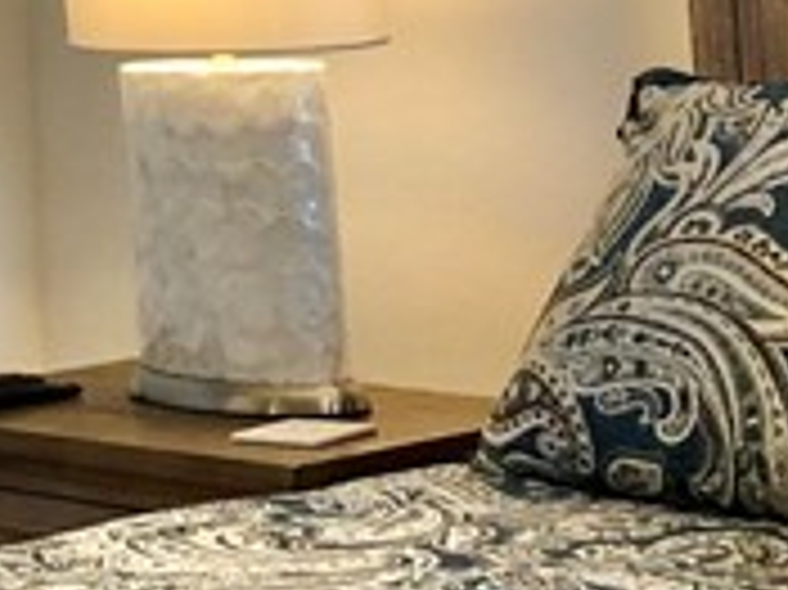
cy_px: -450
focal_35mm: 164
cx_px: 99
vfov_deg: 8.7
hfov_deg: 12.0
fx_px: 3731
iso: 32
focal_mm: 3.99
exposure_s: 1/30
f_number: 1.8
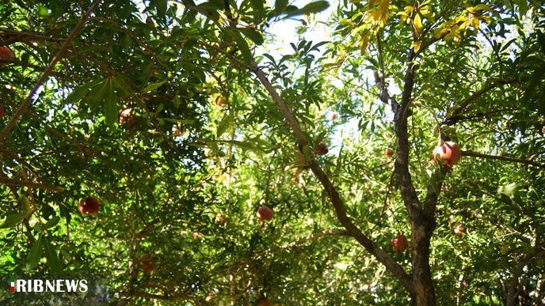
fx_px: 462
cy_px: 157
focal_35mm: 32
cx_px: 272
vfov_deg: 36.7
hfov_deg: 61.0
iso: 3200
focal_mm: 20
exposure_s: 1/4000
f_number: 3.5
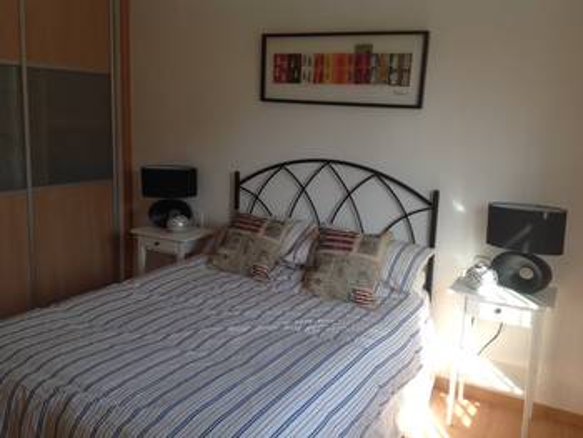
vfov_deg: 40.7
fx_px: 590
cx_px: 292
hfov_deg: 52.6
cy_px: 219
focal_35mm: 35
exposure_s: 1/120
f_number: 2.4
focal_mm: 4.28
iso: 80
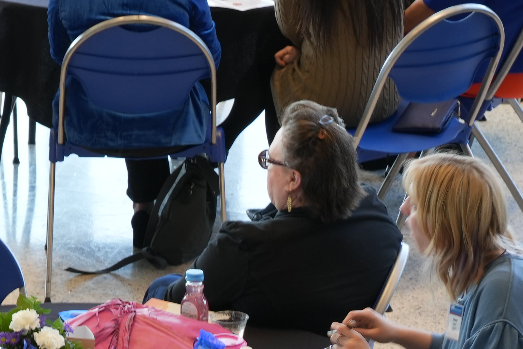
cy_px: -159
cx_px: -264
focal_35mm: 324
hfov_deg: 6.3
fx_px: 4707
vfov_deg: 4.2
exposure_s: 1/15
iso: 640
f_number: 11
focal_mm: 105
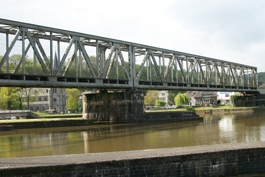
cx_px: 144
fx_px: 317
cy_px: 96
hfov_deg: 45.4
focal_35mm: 43
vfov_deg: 31.2
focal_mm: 5.7
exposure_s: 1/640
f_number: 2.9
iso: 80
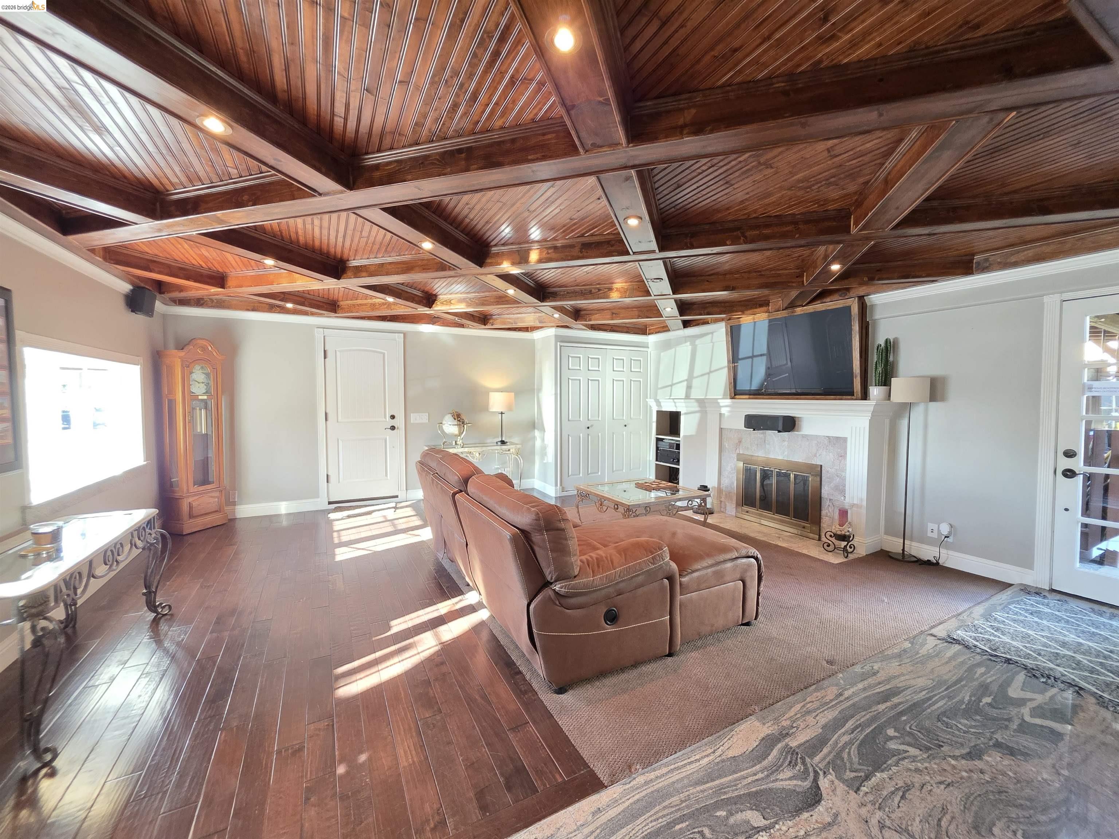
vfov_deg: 89.9
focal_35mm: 13
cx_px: 560
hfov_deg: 106.2
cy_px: 420
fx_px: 420
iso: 500
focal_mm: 2.2
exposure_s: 1/60
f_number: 1.9
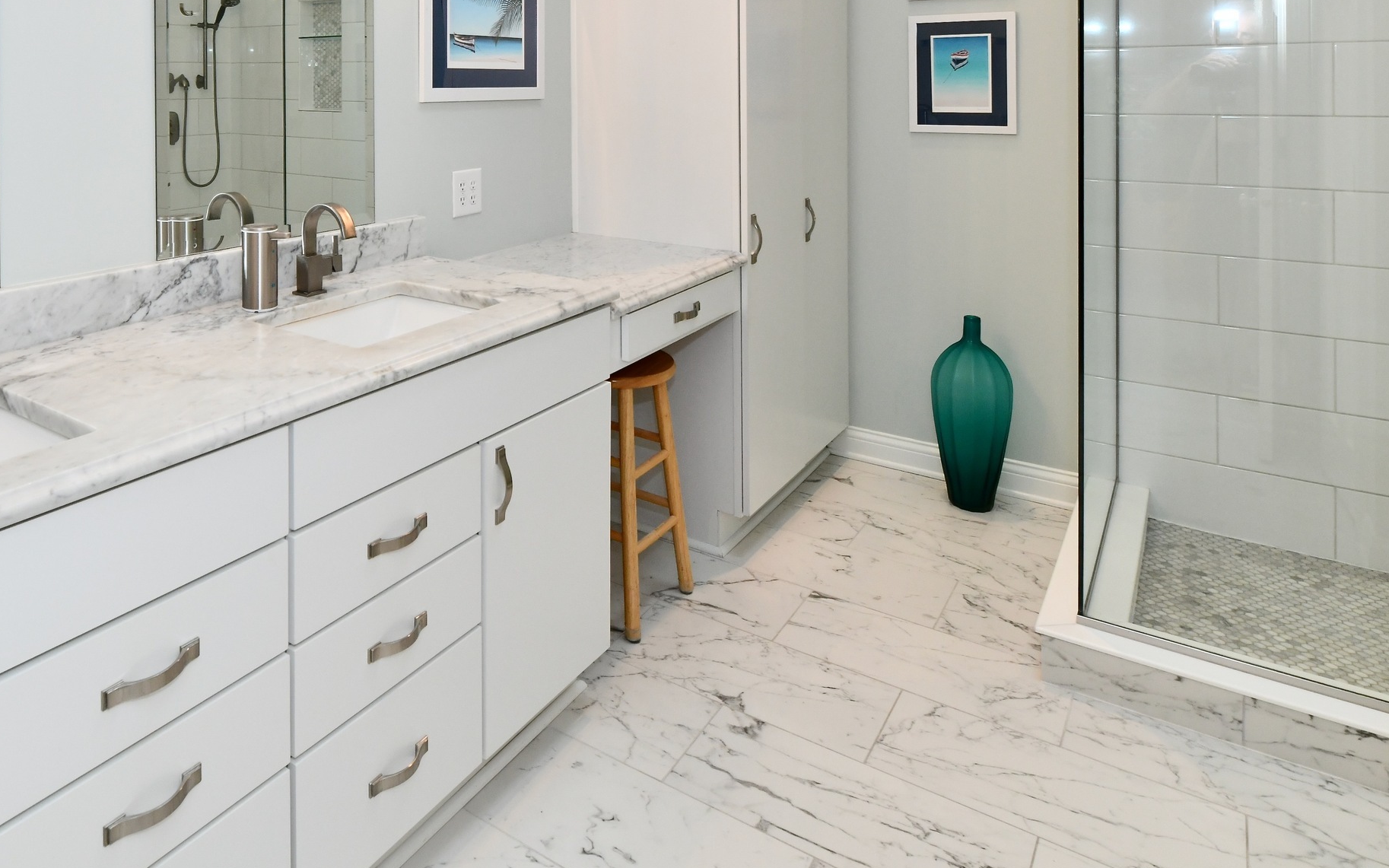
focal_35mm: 24
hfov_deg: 72.4
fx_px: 908
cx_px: 455
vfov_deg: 46.6
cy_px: 104
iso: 640
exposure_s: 1/60
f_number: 6.3
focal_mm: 14
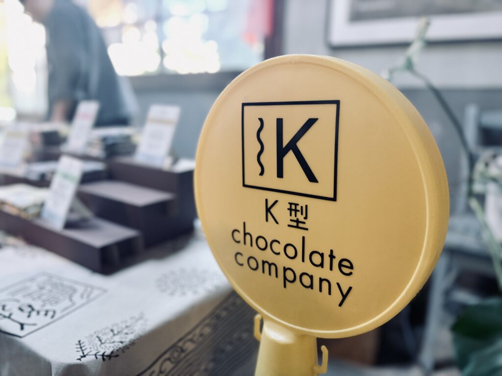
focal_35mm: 26
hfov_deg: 67.3
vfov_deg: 53.1
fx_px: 377
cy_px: 188
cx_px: 251
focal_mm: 5.96
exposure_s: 1/60
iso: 500
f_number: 1.6
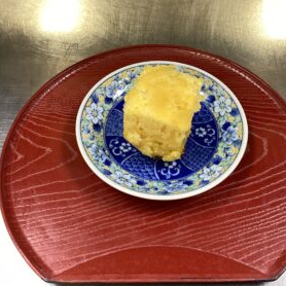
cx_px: 158
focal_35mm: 37
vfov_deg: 44.9
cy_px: 144
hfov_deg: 44.9
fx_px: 346
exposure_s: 1/50
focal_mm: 3.3
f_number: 2.4
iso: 200
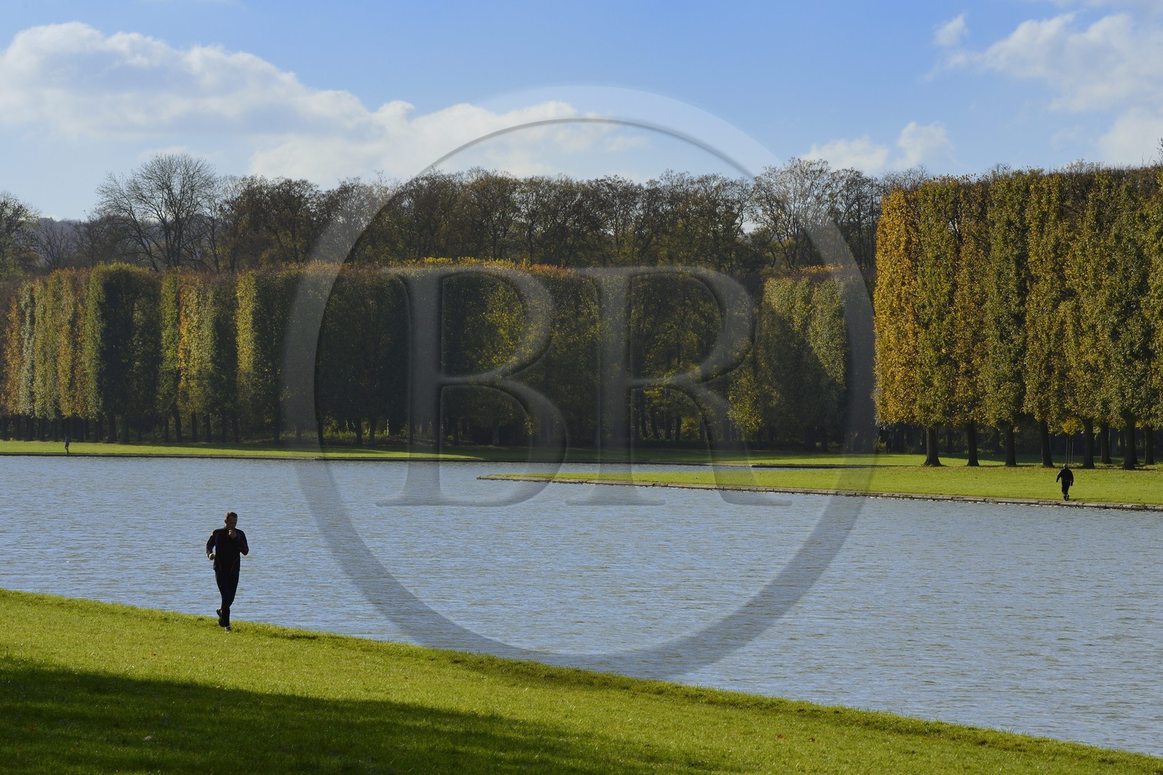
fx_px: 5490
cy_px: 388
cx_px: 582
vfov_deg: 8.1
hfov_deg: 12.1
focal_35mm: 170
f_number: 16
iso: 200
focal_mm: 170
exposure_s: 1/250
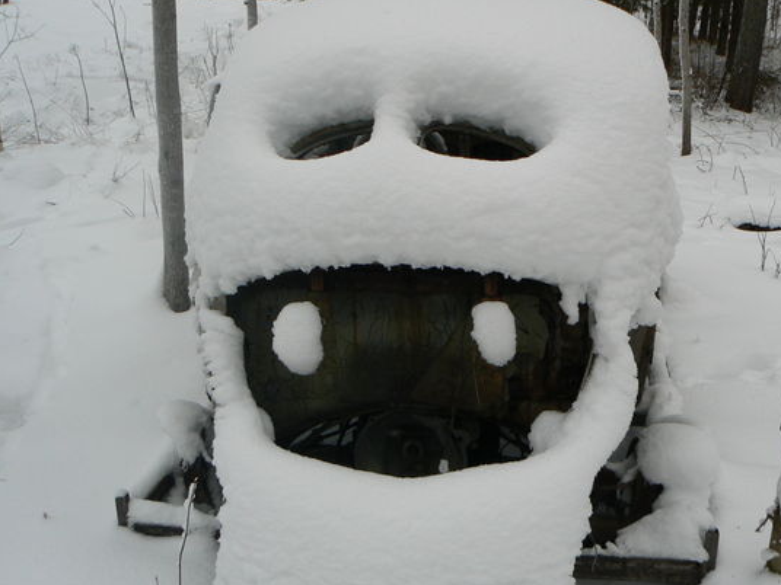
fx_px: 970
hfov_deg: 43.8
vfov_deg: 33.6
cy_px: 322
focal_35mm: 43
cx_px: 440
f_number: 4
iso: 80
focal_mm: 6
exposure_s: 1/60
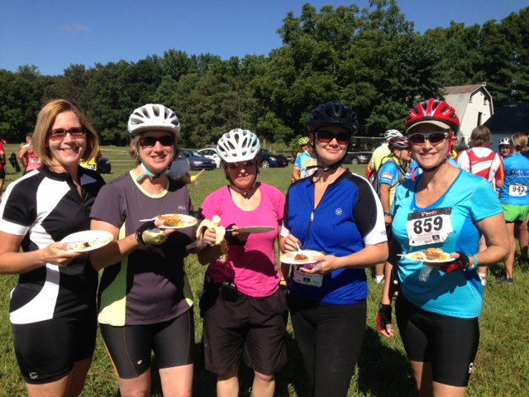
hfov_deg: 55.4
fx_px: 504
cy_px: 198
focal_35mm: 33
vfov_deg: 42.9
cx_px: 264
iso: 50
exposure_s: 1/1695
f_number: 2.4
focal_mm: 4.13
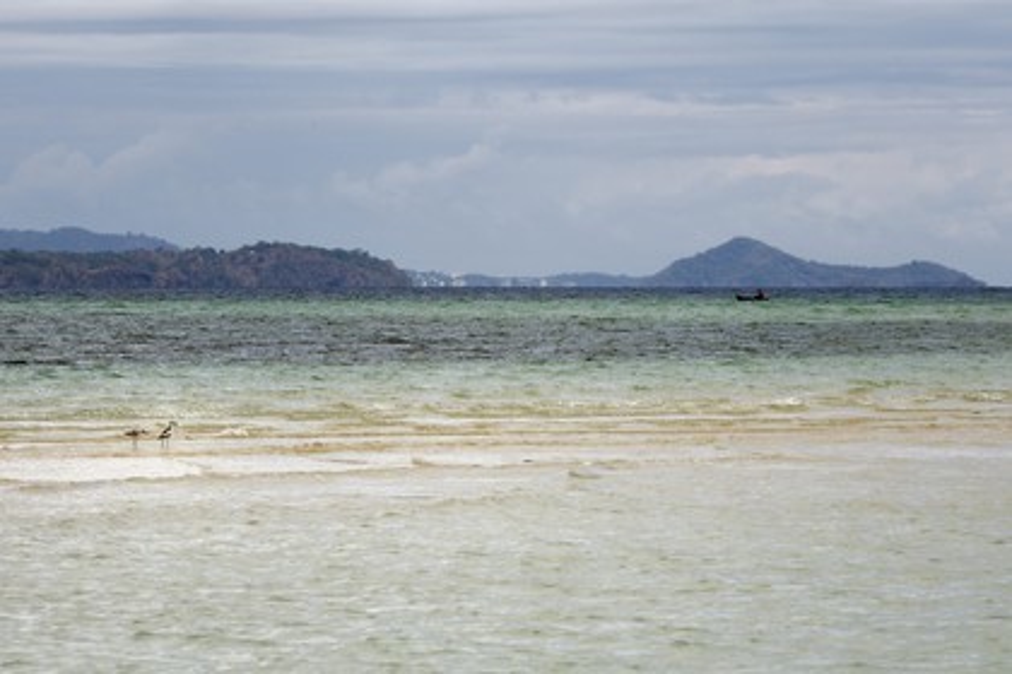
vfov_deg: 6.9
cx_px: 506
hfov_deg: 10.3
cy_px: 337
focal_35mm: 200
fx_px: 5622
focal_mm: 200
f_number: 10
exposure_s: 1/640
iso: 200
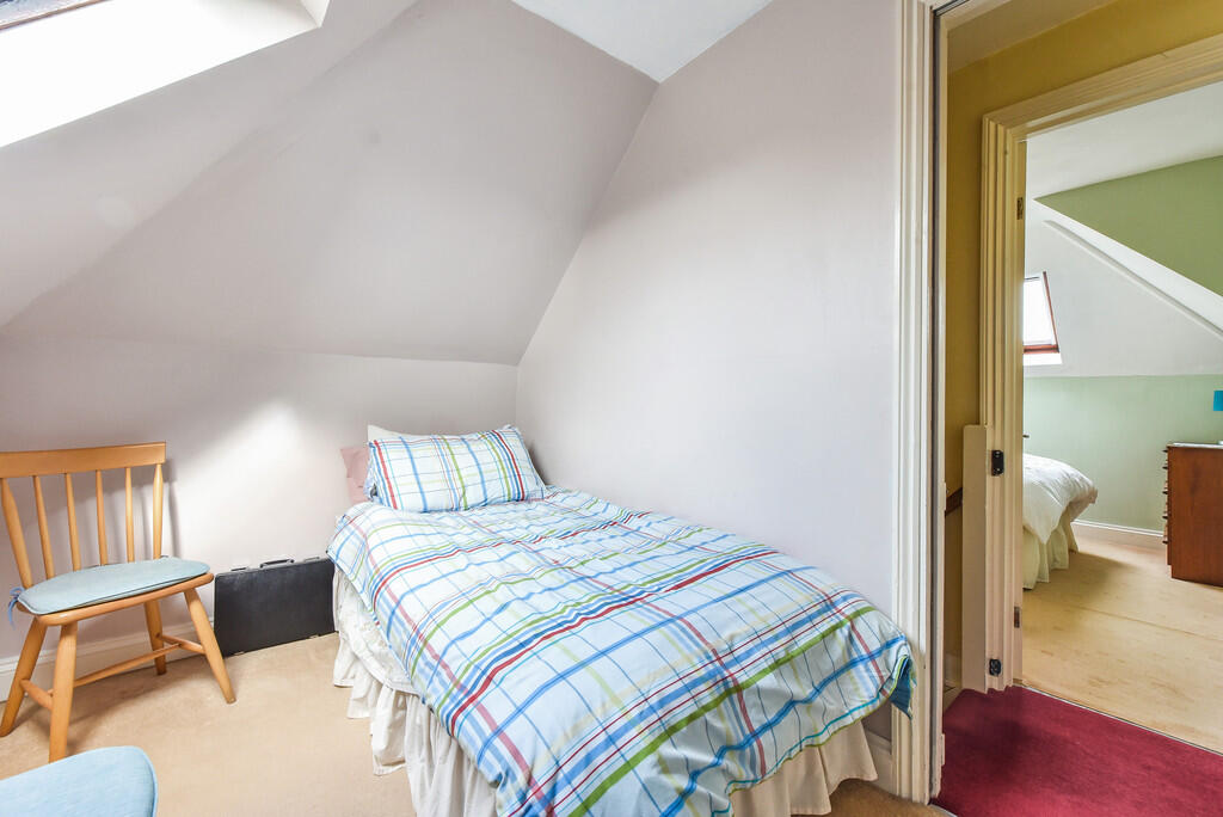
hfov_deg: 104.2
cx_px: 612
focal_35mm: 14
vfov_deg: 81.3
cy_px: 408
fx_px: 476
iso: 640
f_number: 9
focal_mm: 14
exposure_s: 1/20
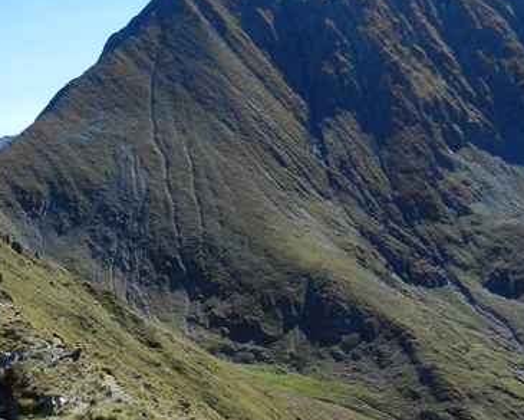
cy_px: 374
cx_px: 149
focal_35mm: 63
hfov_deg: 29.7
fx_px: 977
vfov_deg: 23.6
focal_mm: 4
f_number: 4
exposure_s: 1/800
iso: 160
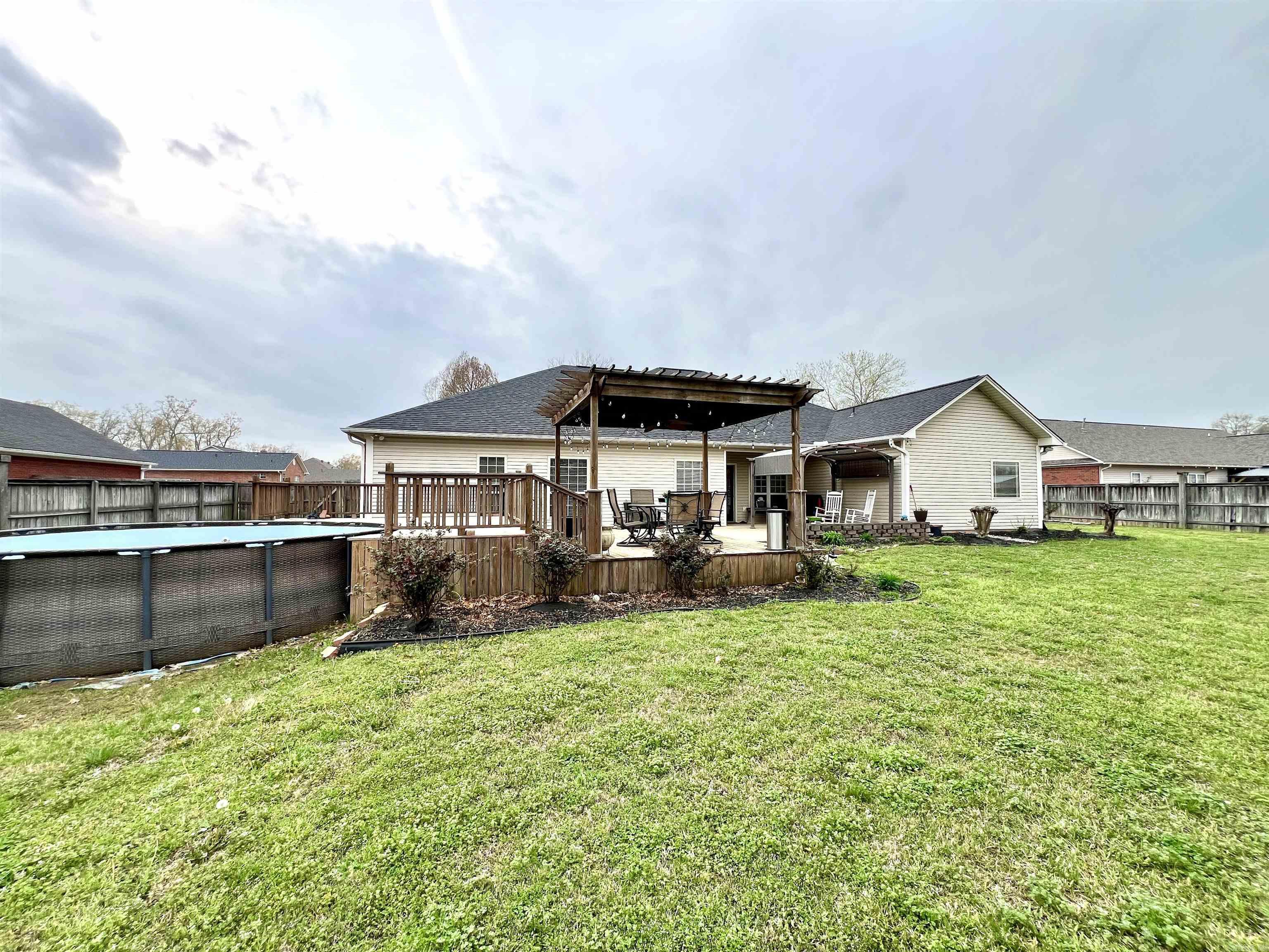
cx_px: 634
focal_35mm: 13
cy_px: 476
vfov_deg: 89.9
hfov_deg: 106.2
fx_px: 477
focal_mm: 1.57
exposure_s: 1/681
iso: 32
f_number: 1.8
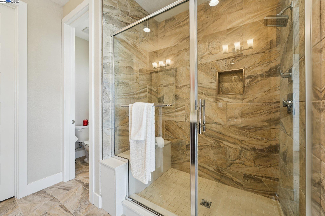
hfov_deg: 104.3
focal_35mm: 14
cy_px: 108
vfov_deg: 81.2
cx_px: 162
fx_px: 126
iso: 640
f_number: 8
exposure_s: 1/80
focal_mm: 14
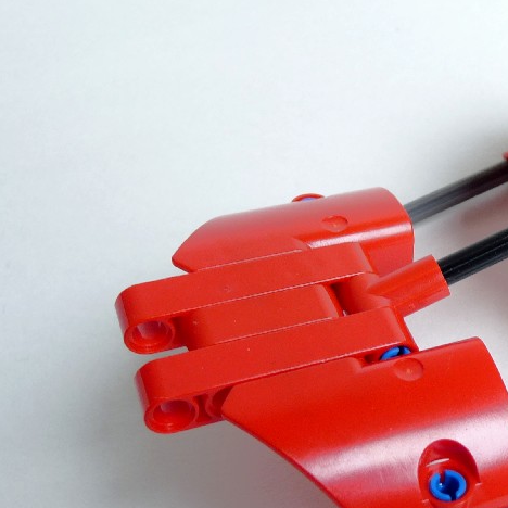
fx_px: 996
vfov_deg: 28.5
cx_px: 501
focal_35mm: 60
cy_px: 308
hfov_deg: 27.1
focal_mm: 5.5
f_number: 3
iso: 100
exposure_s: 1/15
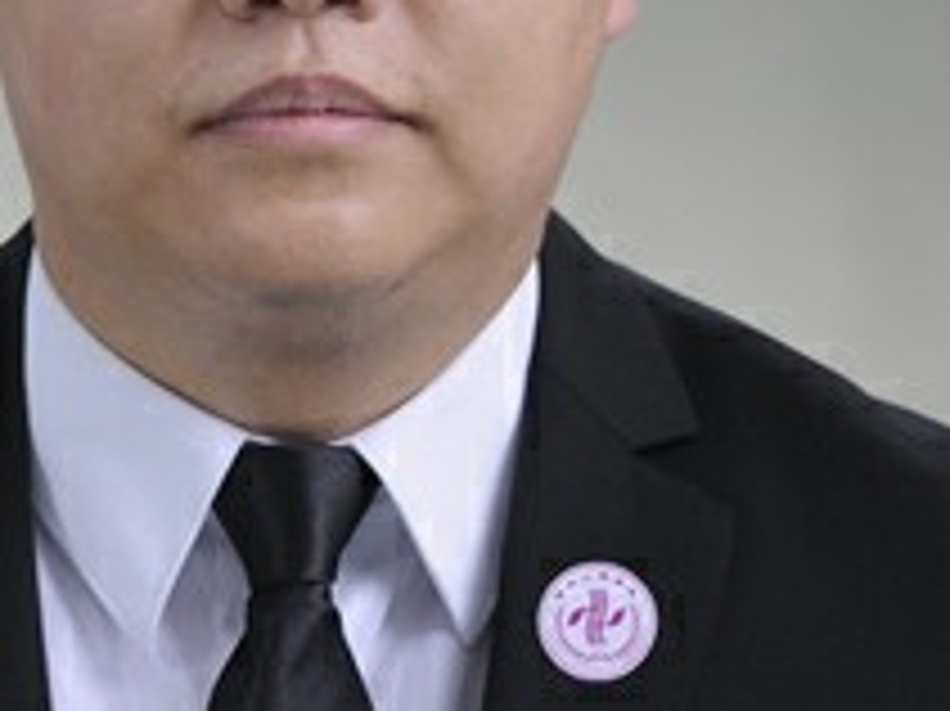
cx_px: 315
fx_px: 7187
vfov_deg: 5.7
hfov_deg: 7.6
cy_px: 133
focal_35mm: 262
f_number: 5.6
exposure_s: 1/125
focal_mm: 85
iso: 160
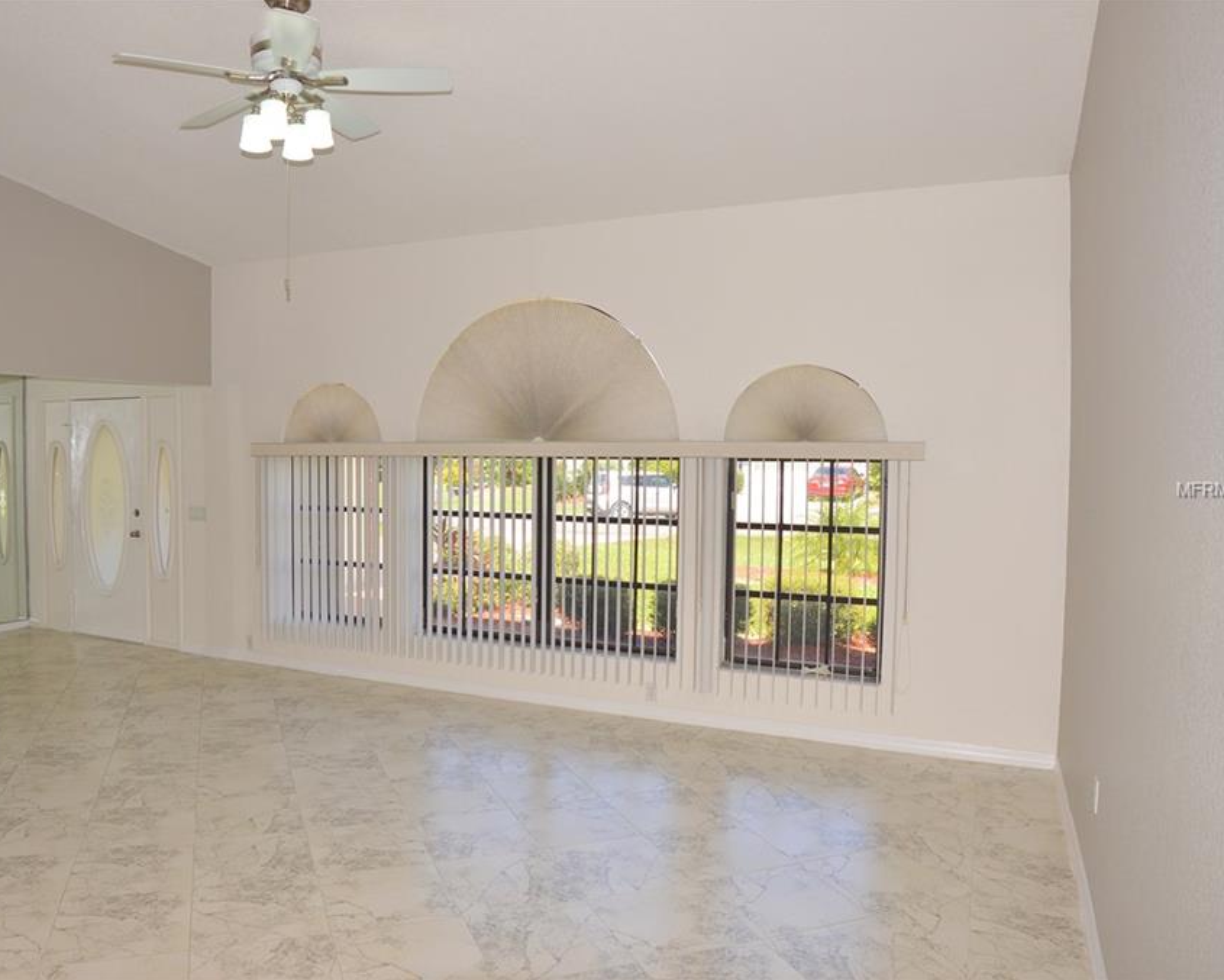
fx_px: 926
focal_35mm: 26
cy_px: 490
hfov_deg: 66.5
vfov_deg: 55.7
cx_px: 517
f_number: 6.3
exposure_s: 1/100
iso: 200
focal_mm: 15
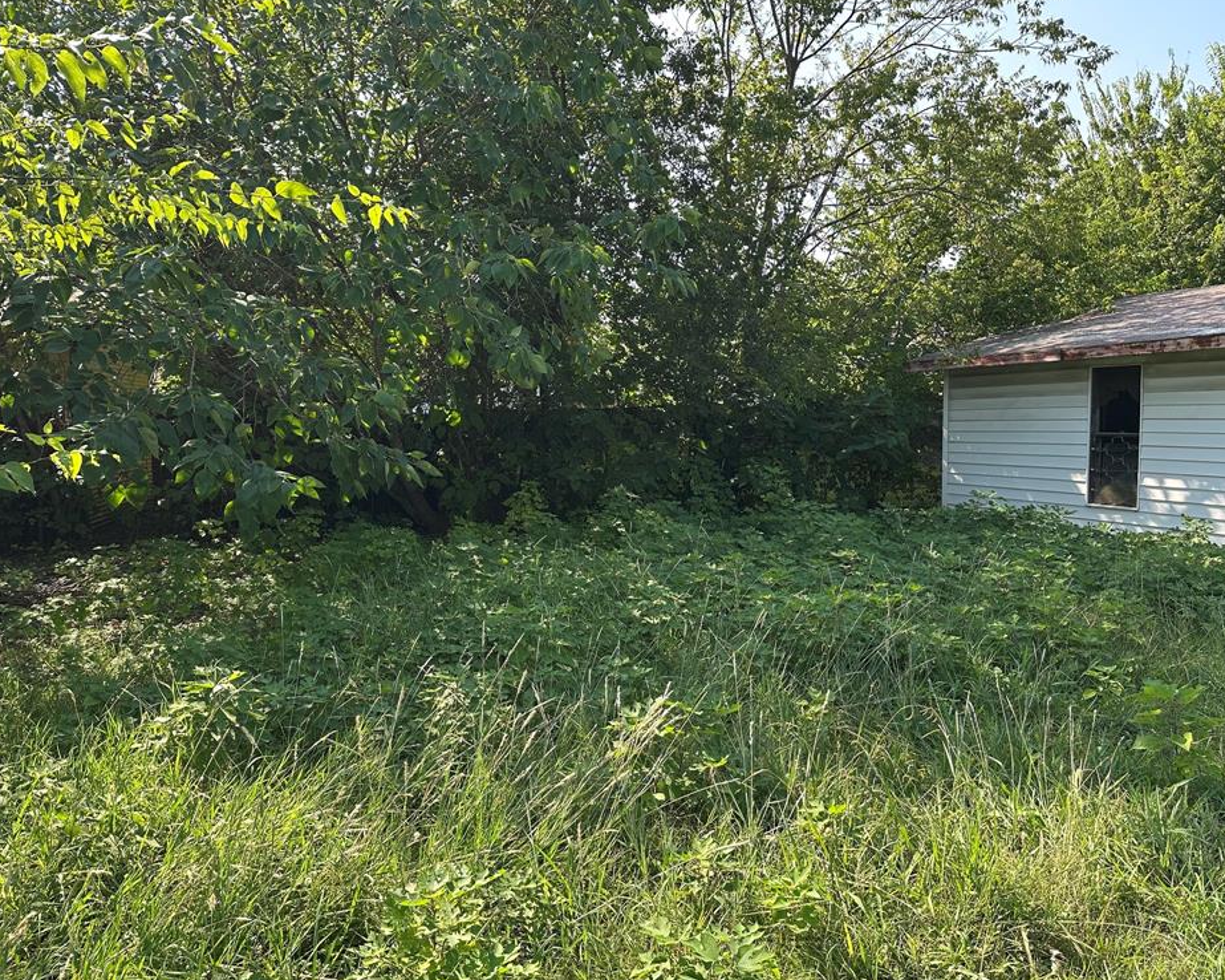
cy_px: 479
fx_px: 942
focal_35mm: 26
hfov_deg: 66.0
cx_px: 614
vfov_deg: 54.9
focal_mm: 6.86
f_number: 1.78
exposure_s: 1/694
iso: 80
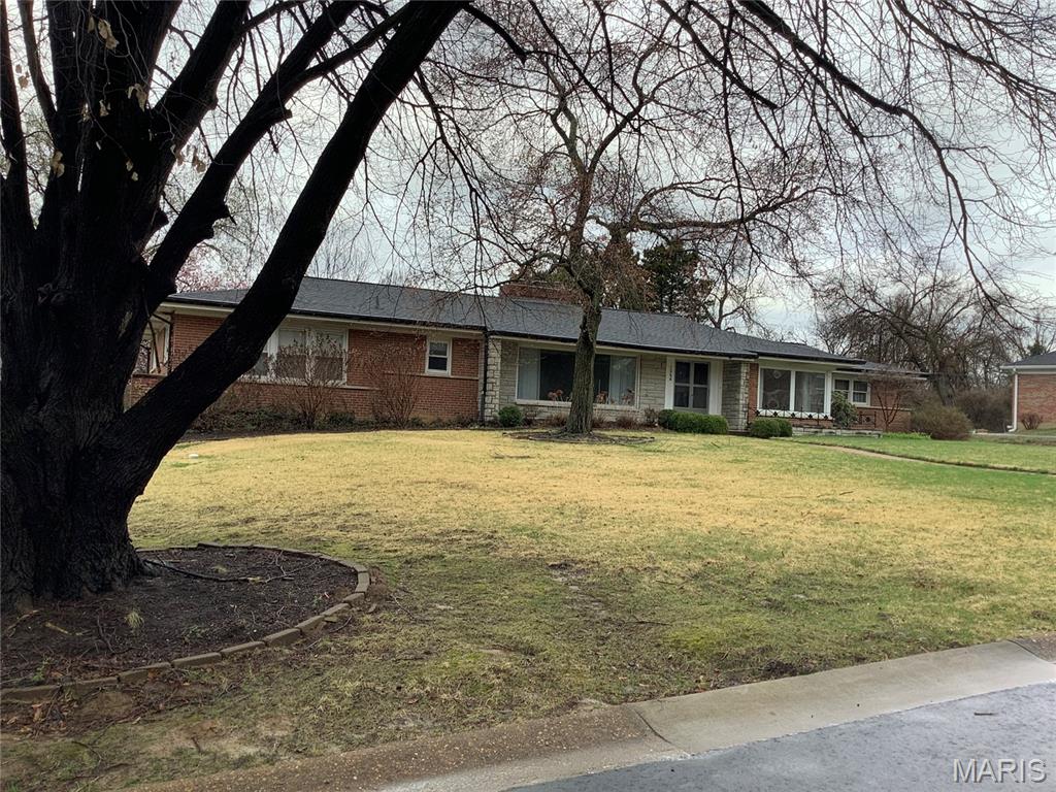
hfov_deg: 58.4
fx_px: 946
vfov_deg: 45.4
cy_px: 396
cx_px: 528
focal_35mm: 31
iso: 25
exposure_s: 1/120
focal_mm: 3.3
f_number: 2.4
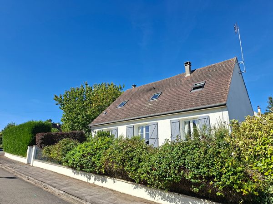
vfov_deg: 58.9
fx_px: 181
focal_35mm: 23
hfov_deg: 73.9
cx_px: 136
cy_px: 102
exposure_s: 1/2110
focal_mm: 5.54
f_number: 1.8
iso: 50
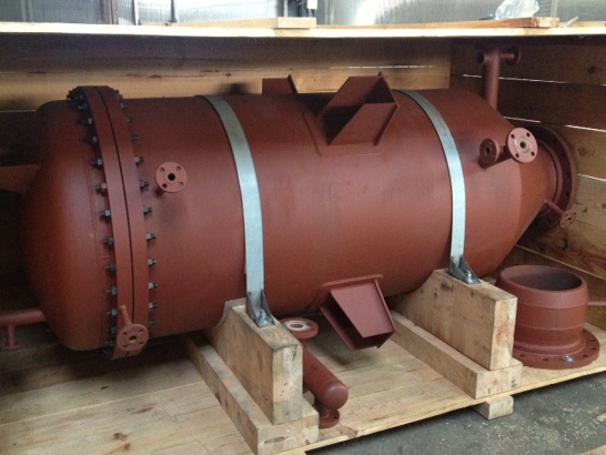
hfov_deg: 45.8
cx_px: 297
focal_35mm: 41
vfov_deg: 35.2
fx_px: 718
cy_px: 225
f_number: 2.4
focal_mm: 4.28
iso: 400
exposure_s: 1/20
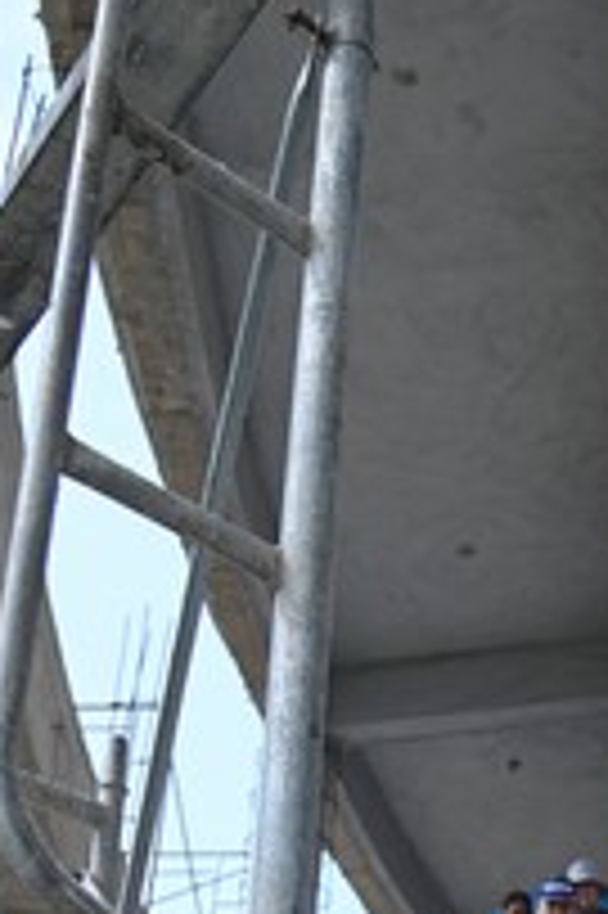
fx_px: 1954
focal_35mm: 77
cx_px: 635
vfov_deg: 24.1
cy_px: 1076
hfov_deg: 17.2
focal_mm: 24
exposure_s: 1/640
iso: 125
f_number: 4
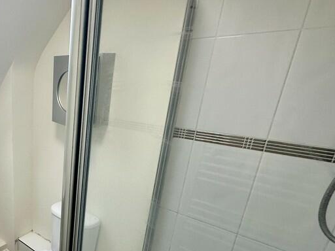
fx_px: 271
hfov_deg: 51.6
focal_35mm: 28
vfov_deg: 48.9
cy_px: 167
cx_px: 5
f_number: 2.2
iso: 125
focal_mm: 2.22
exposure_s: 1/100
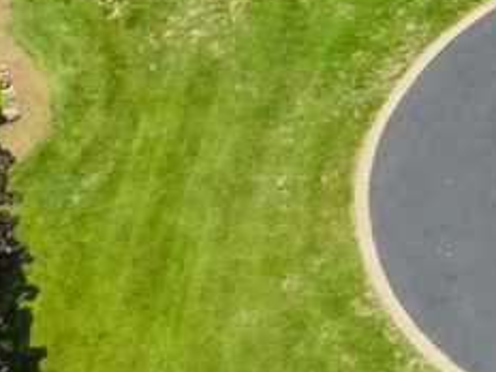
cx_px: 800
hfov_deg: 12.4
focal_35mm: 149
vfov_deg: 8.7
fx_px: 2135
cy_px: -622
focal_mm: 4.5
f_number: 2.8
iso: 100
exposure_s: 1/240
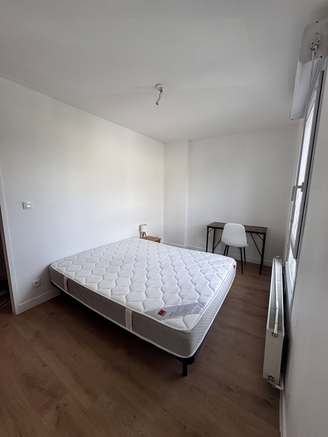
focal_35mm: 14
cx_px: 164
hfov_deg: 85.7
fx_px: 177
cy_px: 218
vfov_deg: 102.1
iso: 40
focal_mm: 2.22
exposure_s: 1/145
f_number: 2.2
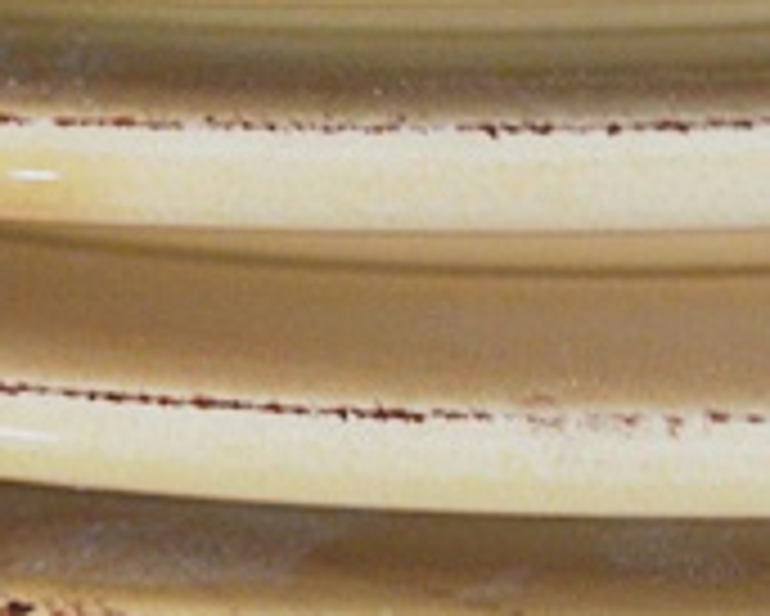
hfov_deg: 11.3
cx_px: -158
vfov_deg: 9.2
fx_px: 3806
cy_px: 92
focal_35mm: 167
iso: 1400
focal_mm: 29
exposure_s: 1/15
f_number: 4.5
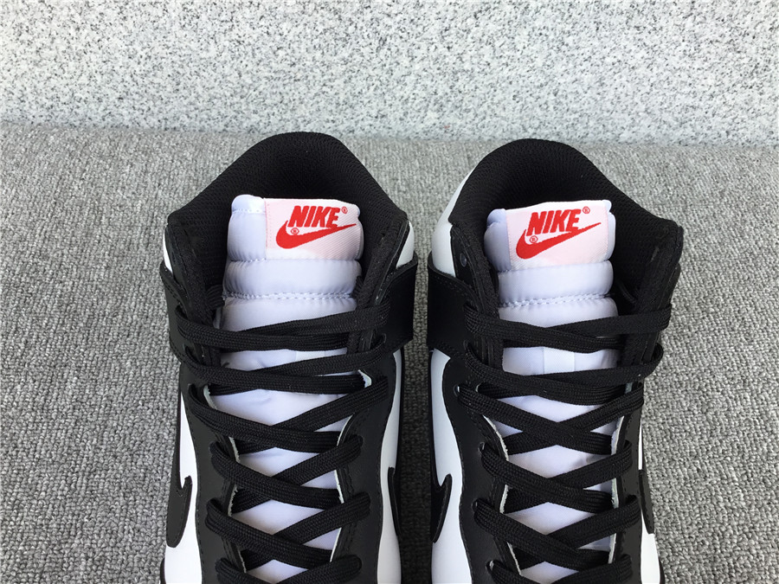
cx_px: 390
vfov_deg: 45.4
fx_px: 698
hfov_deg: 58.4
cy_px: 292
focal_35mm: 31
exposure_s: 1/152
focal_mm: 3.3
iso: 25
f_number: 2.4
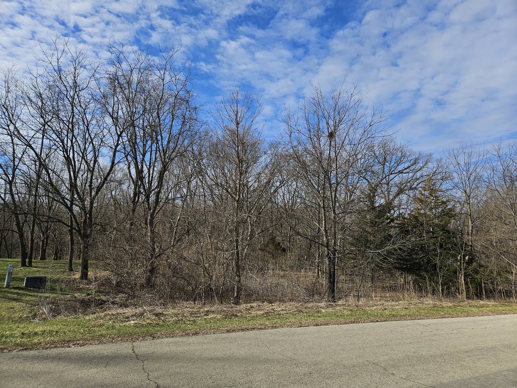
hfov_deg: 73.9
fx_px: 344
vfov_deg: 58.9
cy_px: 194
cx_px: 258
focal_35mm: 23
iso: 25
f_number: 1.8
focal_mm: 5.4
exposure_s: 1/2308
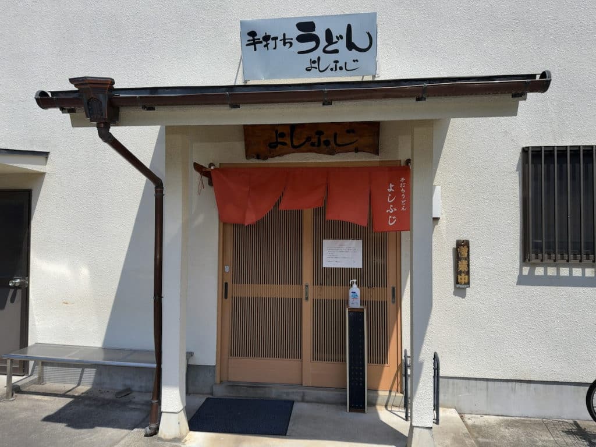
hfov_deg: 71.6
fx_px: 413
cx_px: 298
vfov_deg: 56.8
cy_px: 224
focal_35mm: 24
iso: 80
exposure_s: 1/5348
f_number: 1.78
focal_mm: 6.76
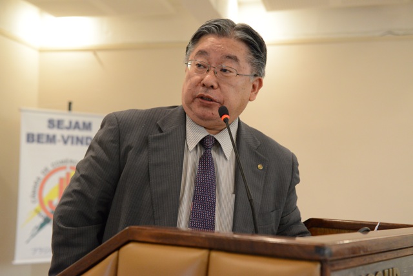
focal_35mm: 56
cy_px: 138
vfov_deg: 24.2
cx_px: 206
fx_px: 643
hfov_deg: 35.6
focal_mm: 56
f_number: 4.5
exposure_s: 1/60
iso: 5000
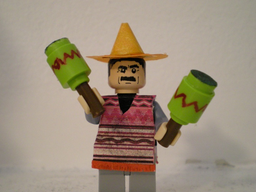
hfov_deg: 41.2
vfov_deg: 31.5
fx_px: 340
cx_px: 121
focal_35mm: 46
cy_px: 110
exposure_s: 1/8
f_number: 3.1
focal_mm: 6.3
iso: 369
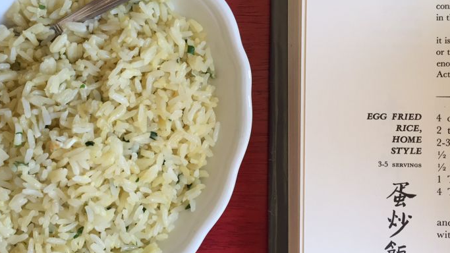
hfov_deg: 54.0
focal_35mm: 37
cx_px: 212
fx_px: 441
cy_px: 98
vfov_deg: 31.9
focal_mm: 4.15
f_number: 2.2
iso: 32
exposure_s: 1/30
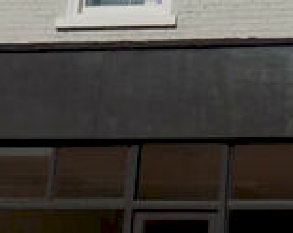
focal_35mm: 101
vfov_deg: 14.7
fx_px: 874
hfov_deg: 17.9
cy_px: -39
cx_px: 370
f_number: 9.9
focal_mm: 4
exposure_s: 1/250
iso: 80
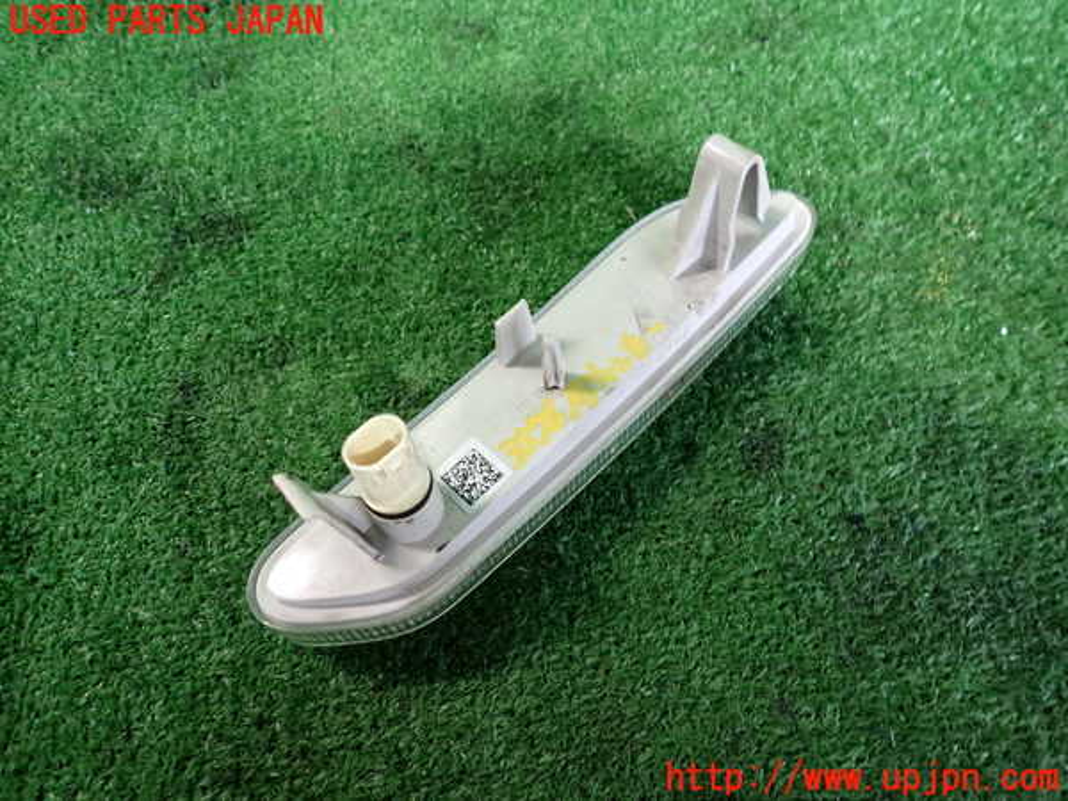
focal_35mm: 25
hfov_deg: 69.4
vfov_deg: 54.9
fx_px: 771
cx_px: 534
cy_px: 400
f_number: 2
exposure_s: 1/30
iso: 320
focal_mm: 4.5
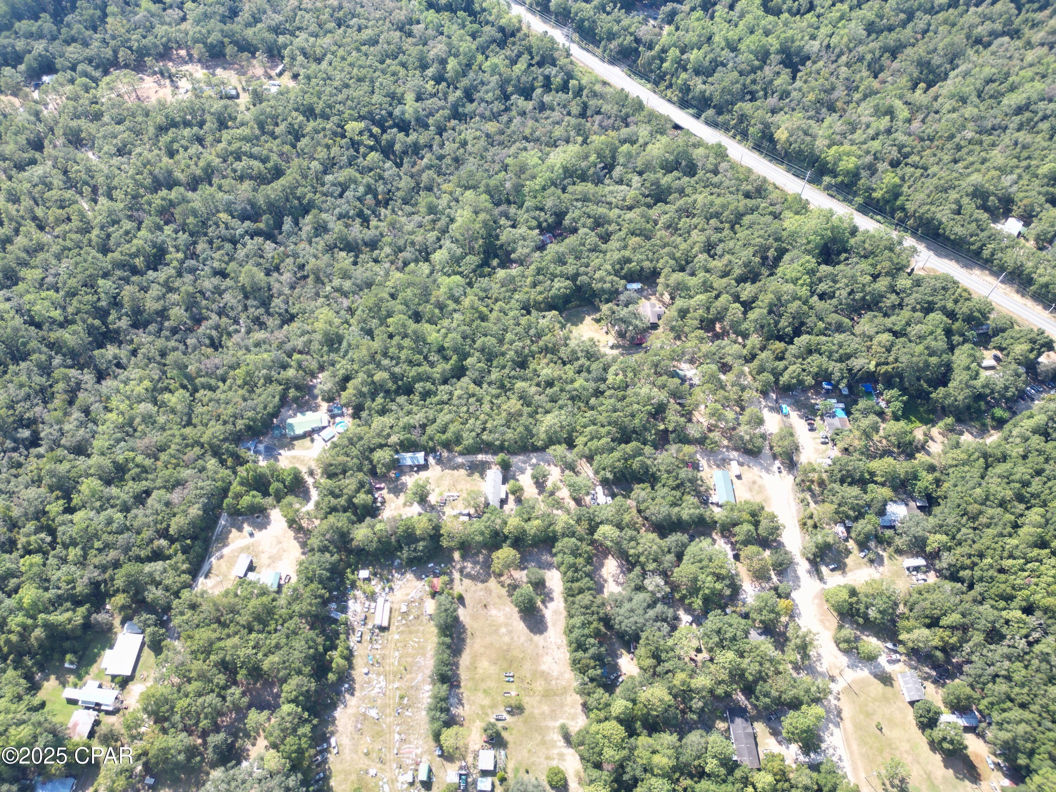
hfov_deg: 71.6
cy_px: 396
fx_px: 732
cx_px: 528
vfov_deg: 56.8
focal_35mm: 24
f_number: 1.7
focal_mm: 6.72
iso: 100
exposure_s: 1/640
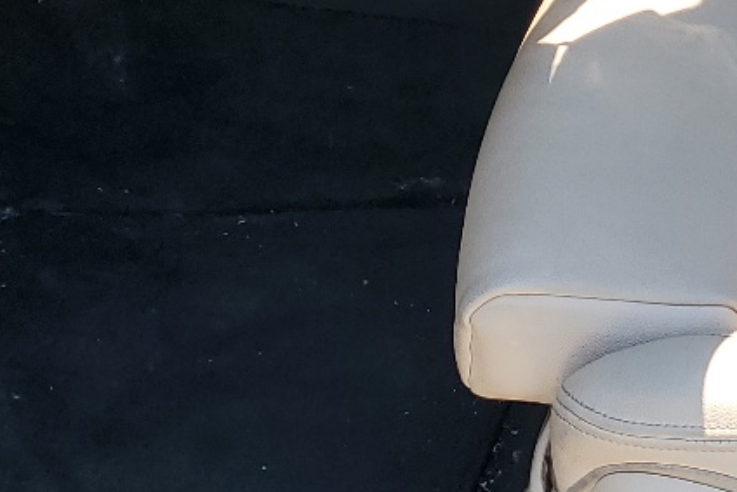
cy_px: -144
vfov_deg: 13.0
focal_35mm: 102
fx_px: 2089
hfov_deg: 19.5
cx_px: 699
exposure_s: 1/286
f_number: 1.5
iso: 50
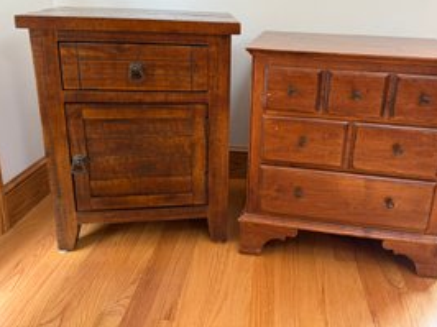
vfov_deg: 44.9
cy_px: 117
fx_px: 391
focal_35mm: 31
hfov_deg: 58.1
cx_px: 254
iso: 200
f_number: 1.78
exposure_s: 1/60
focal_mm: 6.76
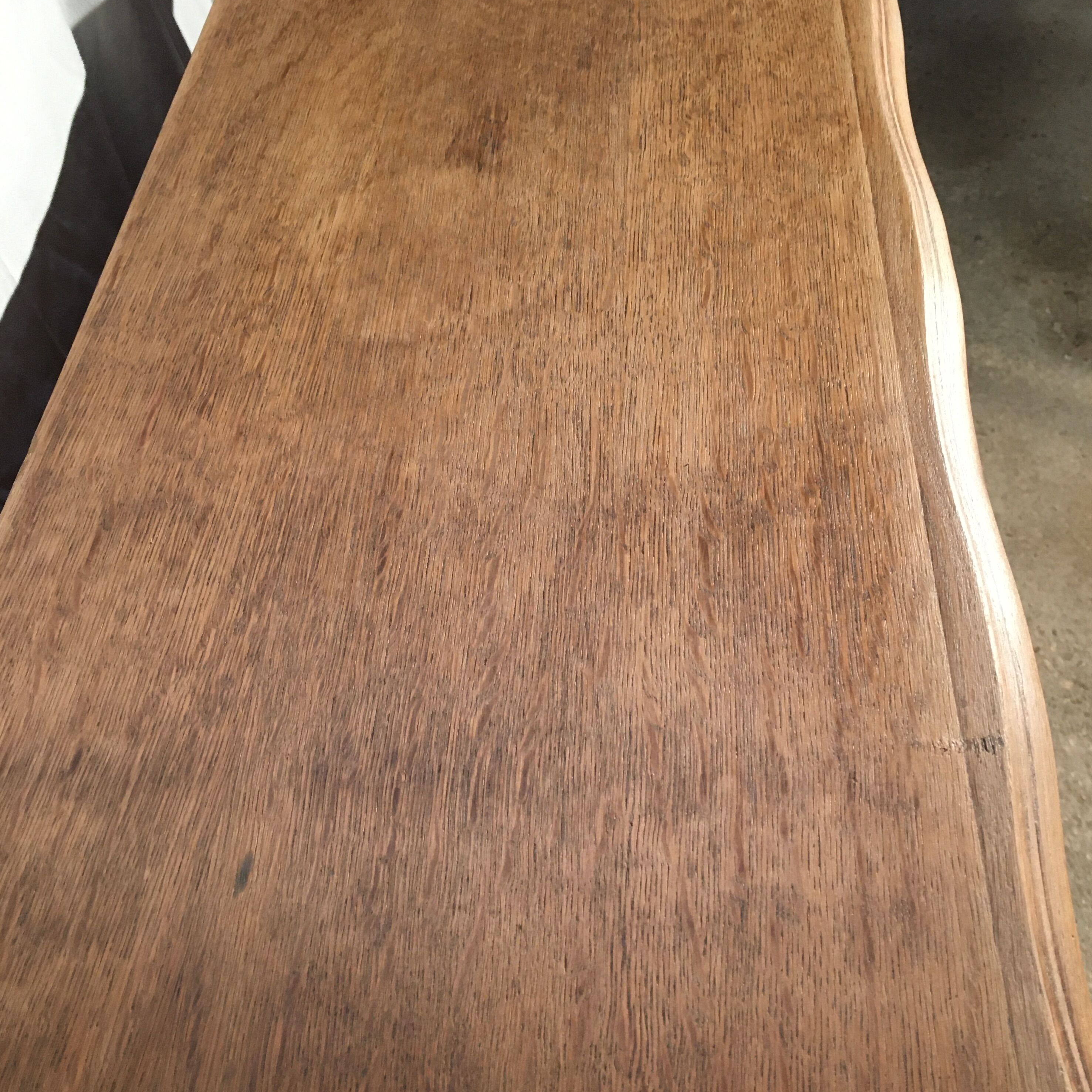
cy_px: 599
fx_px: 1249
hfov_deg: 47.2
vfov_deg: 47.2
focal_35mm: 35
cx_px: 541
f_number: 2.2
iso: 160
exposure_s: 1/33
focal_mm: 4.15
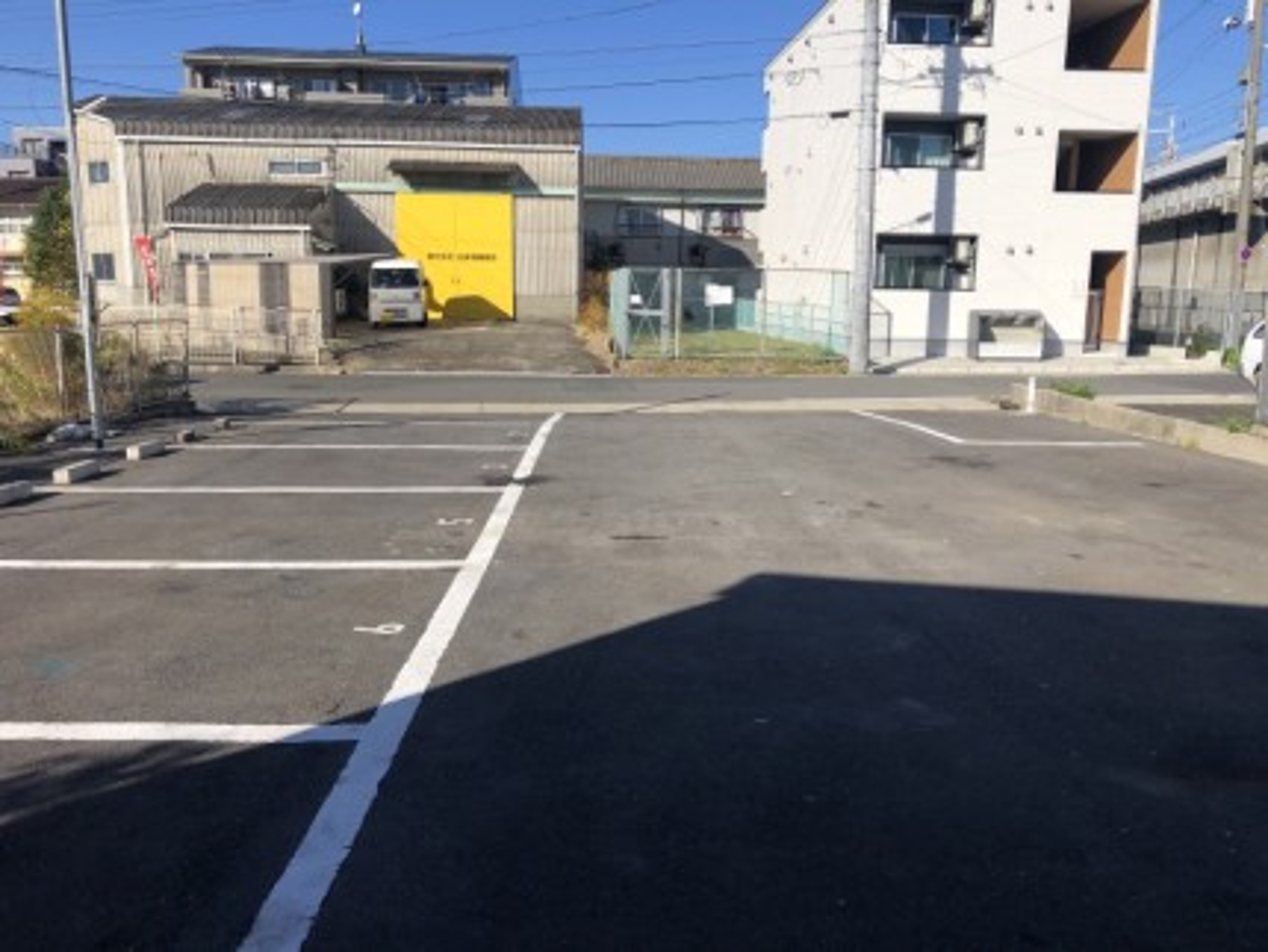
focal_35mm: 28
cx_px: 634
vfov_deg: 49.8
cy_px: 476
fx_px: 1026
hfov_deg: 63.4
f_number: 1.8
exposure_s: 1/2000
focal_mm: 3.99
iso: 20
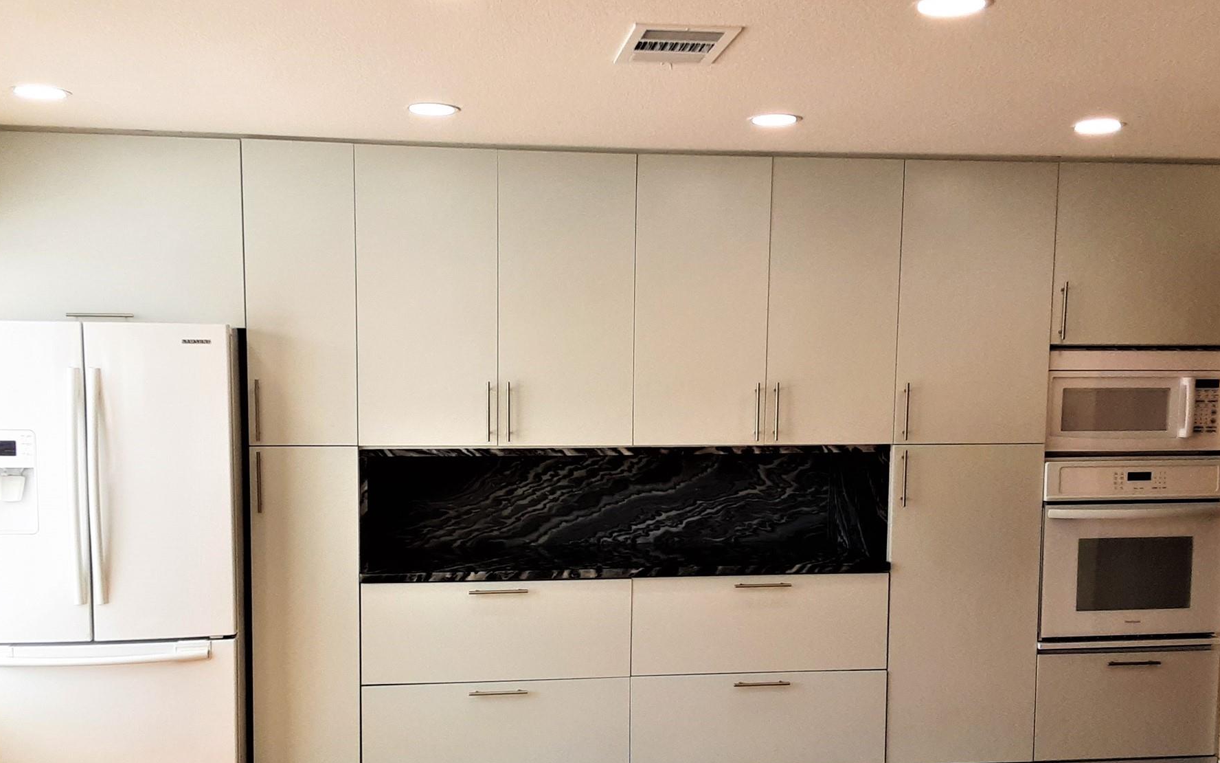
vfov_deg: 37.9
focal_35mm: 33
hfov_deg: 58.1
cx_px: 629
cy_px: 505
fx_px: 1097
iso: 40
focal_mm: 2.91
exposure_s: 1/155
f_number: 1.9
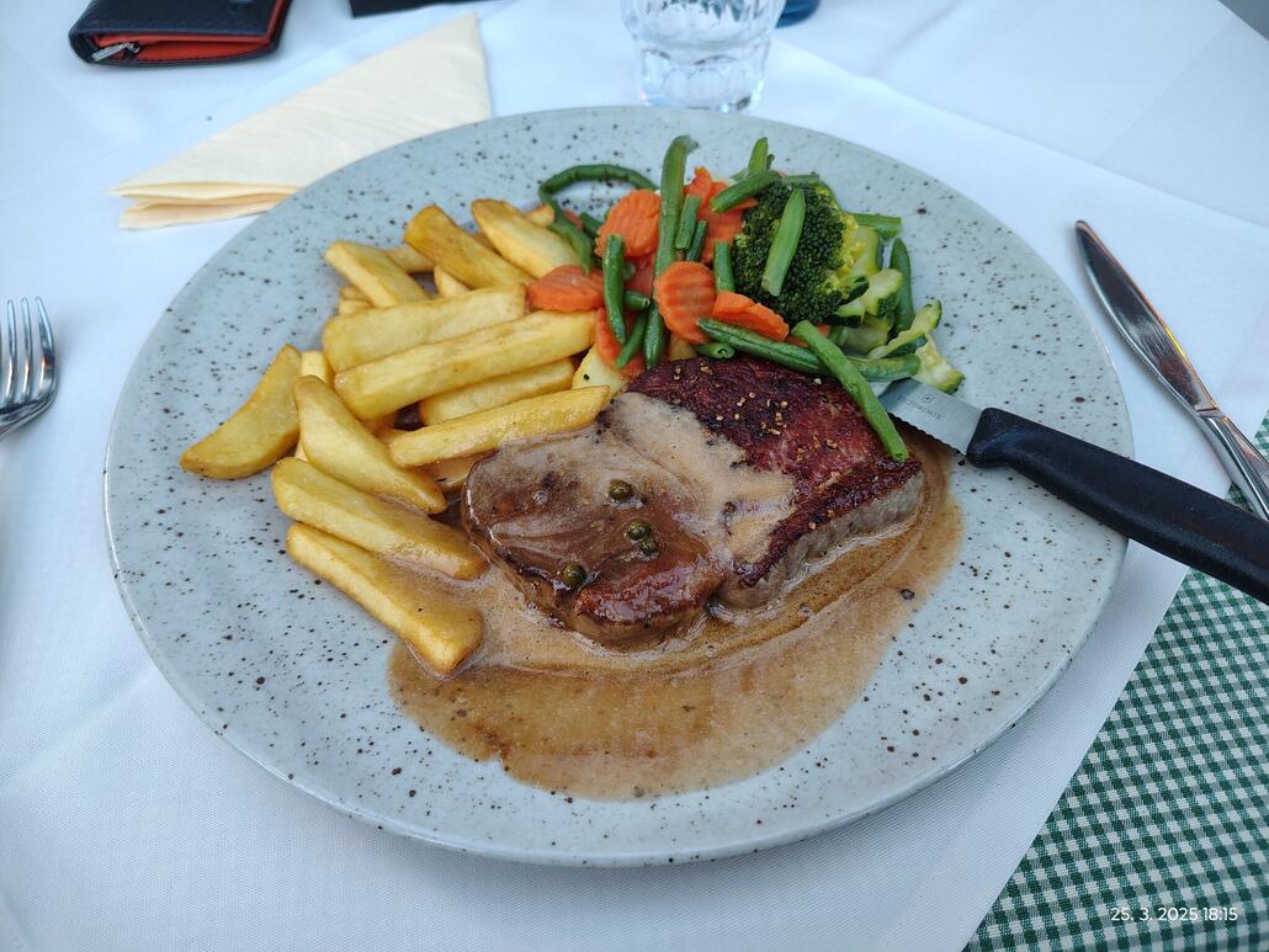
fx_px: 880
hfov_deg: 71.6
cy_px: 476
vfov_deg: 56.8
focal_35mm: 24
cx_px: 634
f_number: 1.8
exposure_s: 1/100
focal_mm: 5.56
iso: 614
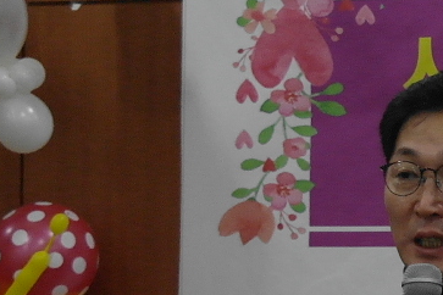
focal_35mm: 243
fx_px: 2990
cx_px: 841
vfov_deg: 5.7
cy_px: 188
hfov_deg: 8.1
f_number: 4.5
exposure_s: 1/45
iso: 800
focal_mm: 30
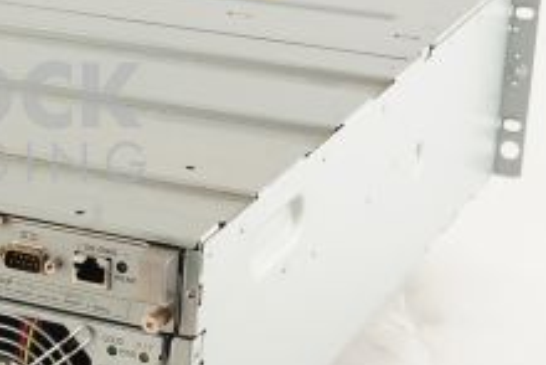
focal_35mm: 136
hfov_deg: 14.6
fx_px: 2064
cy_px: 123
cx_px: -102
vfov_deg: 10.1
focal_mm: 50
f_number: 10
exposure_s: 1/125
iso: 1600
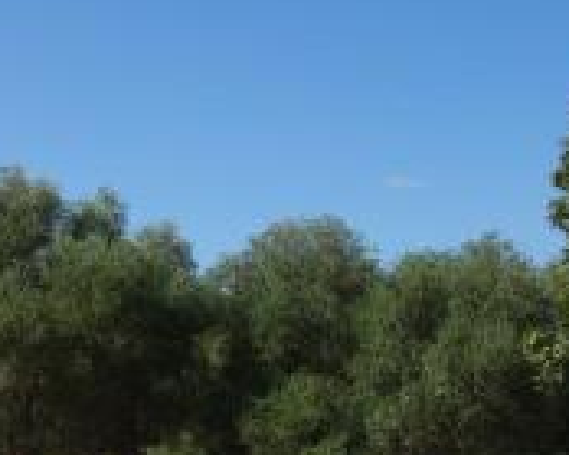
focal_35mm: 72
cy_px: 444
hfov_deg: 25.0
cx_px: -16
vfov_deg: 20.6
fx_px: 1212
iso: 125
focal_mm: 10.4
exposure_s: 1/500
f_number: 5.6
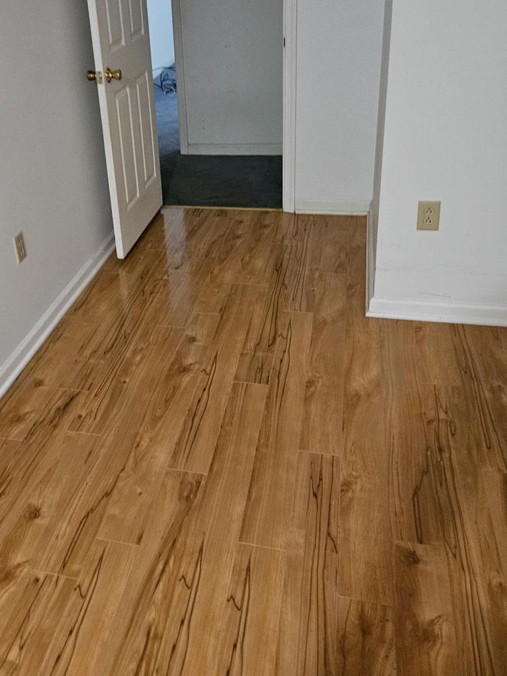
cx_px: 141
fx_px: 664
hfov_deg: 40.8
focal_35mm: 34
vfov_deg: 53.0
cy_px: 228
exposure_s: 1/30
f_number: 1.8
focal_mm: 5.4
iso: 640
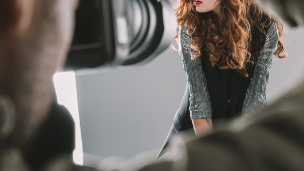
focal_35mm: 69
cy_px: 24
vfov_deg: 17.3
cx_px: 210
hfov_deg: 30.3
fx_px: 556
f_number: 5.6
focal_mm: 35
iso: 200
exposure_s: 1/200
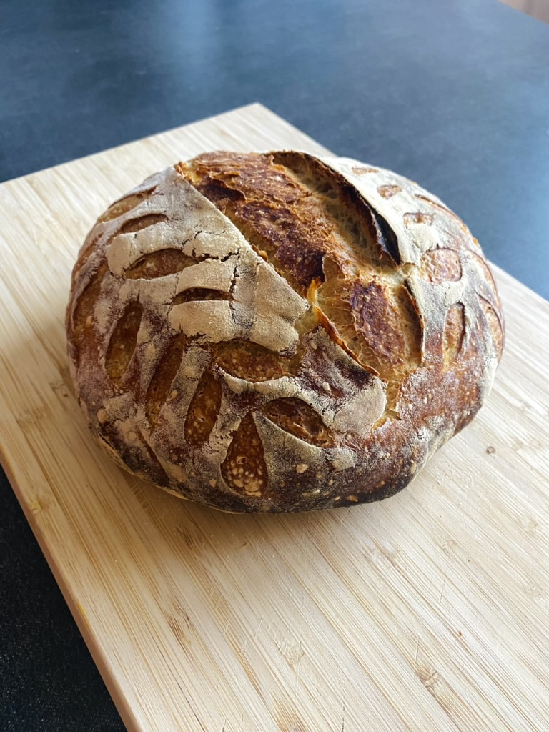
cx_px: 274
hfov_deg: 53.1
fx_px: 550
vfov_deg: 67.3
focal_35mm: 26
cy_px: 366
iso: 200
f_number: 1.8
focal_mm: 4.25
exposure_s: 1/60
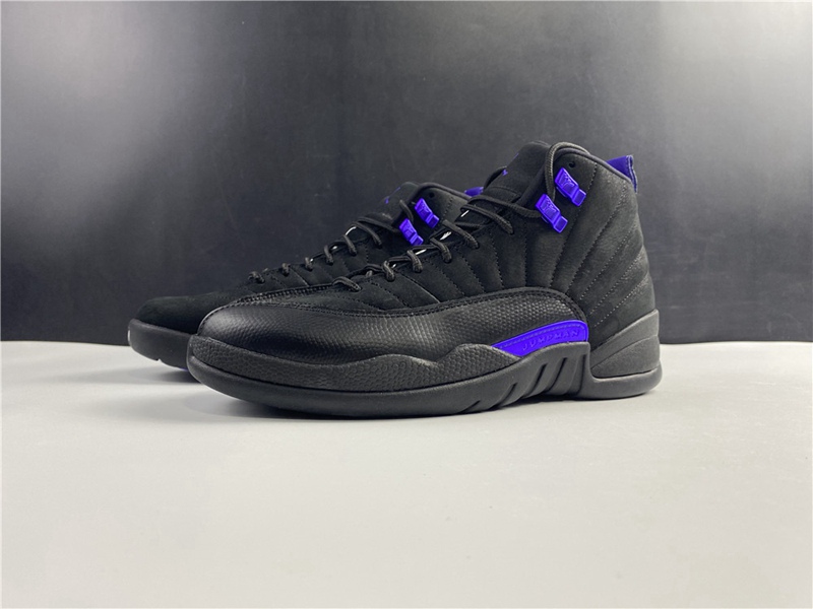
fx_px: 611
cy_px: 304
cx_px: 406
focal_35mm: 26
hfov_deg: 67.3
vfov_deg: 53.1
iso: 80
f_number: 1.8
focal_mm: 4.25
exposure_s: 1/100
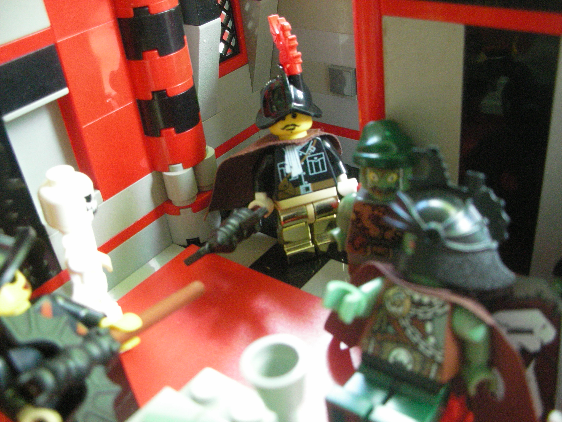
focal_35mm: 35
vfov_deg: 40.7
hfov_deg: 52.6
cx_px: 281
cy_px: 211
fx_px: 568
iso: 400
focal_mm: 5.8
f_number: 3
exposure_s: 1/42.5
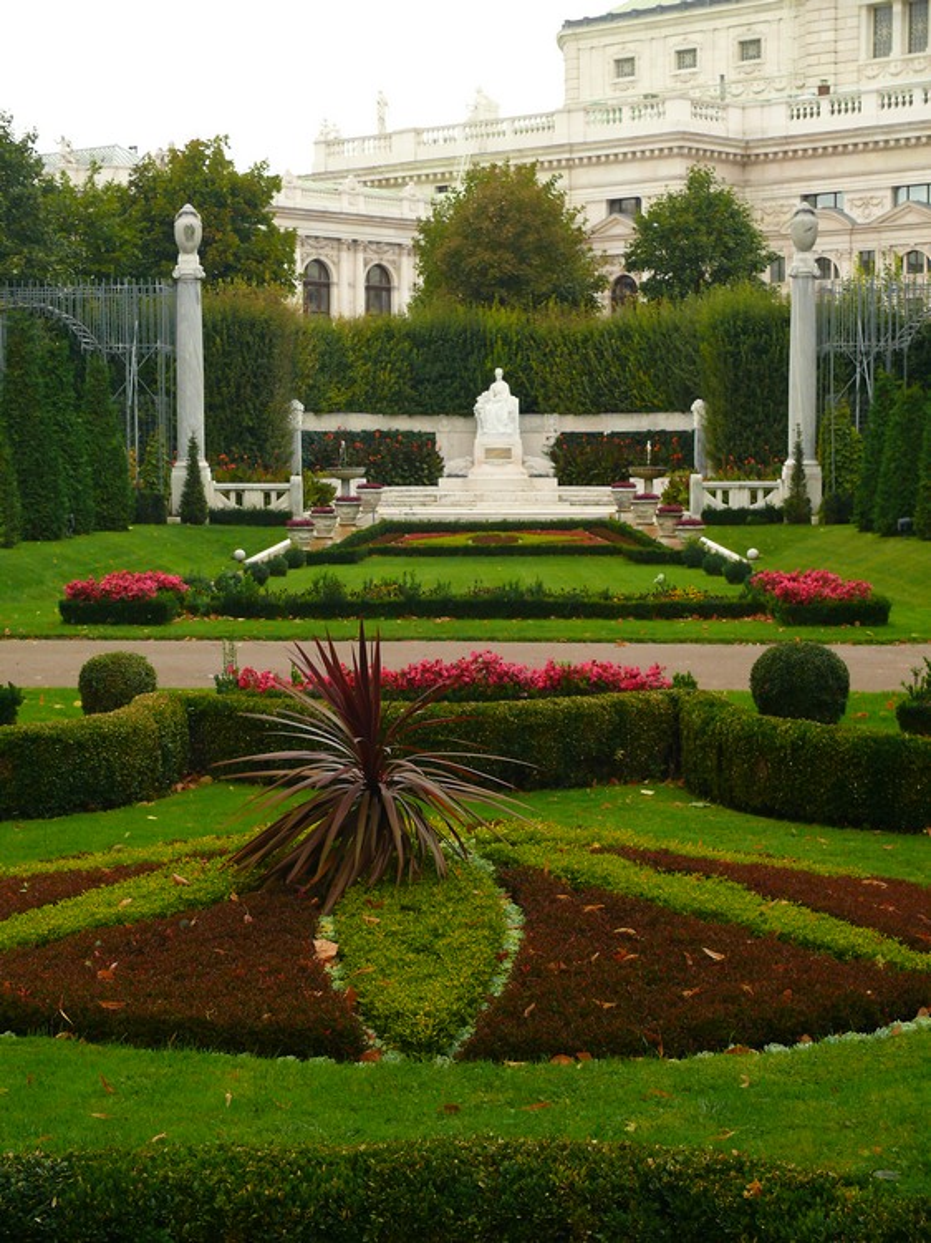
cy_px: 622
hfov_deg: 19.9
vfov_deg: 26.3
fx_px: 2655
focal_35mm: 74
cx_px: 466
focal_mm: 15.6
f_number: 3.2
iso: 125
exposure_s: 1/125
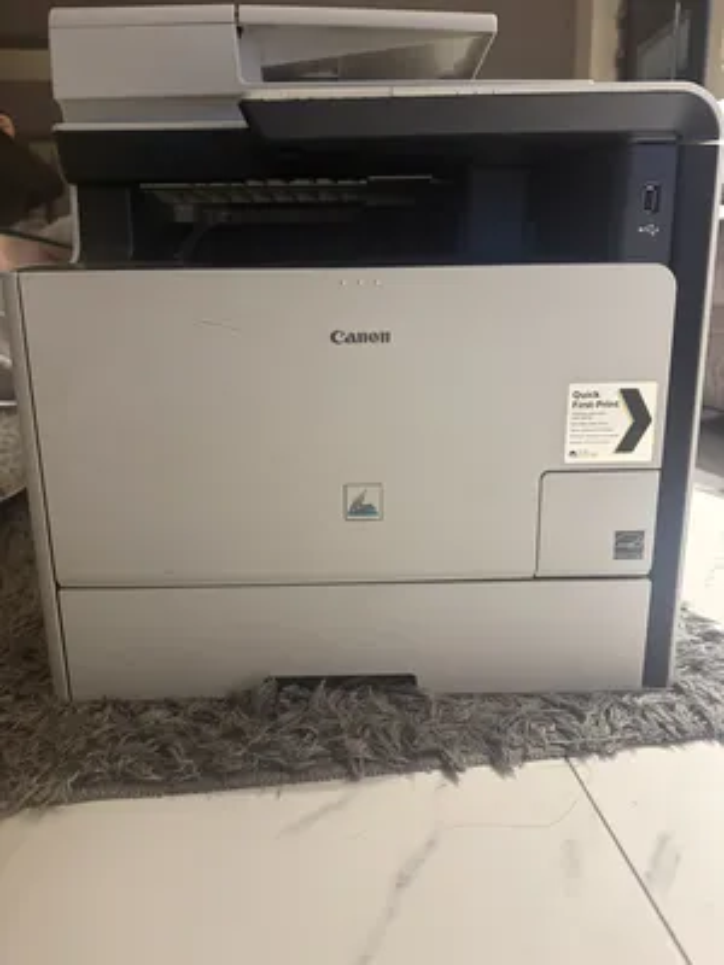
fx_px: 669
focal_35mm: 24
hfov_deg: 56.8
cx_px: 362
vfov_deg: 71.6
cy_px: 482
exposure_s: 1/33
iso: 640
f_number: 1.78
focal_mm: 6.76
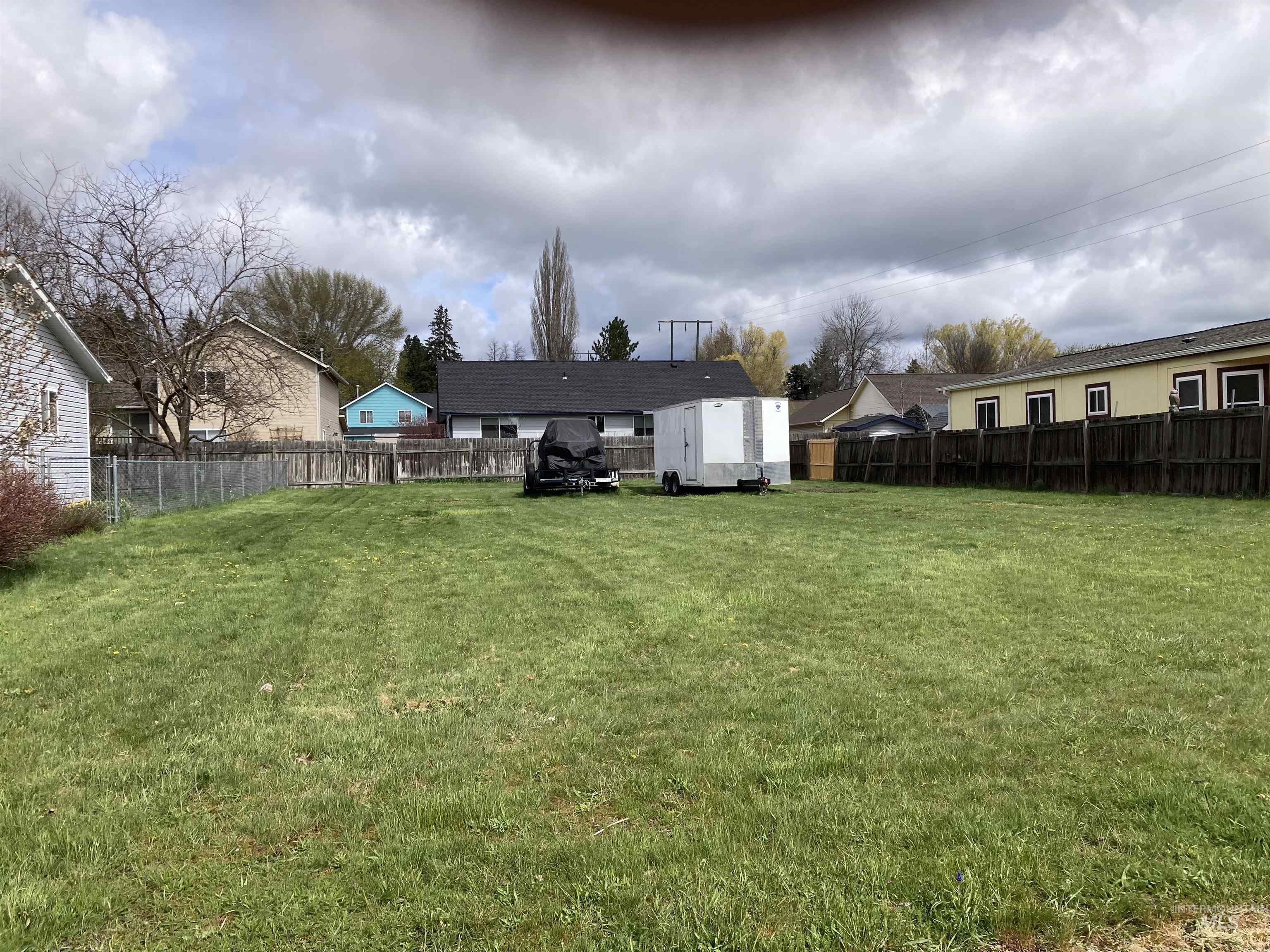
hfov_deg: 63.4
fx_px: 1027
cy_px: 476
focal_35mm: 28
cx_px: 635
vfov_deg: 49.7
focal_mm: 3.99
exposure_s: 1/2404
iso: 20
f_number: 1.8
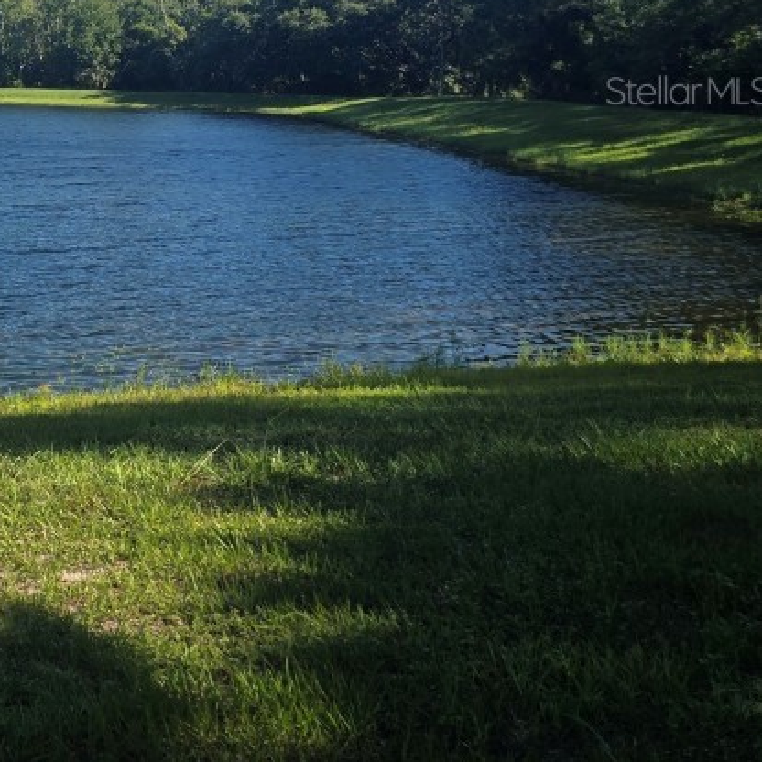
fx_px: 1245
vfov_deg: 32.5
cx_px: -159
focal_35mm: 50
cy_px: 90
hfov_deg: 29.2
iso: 12
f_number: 1.7
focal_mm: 6.3
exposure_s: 1/542
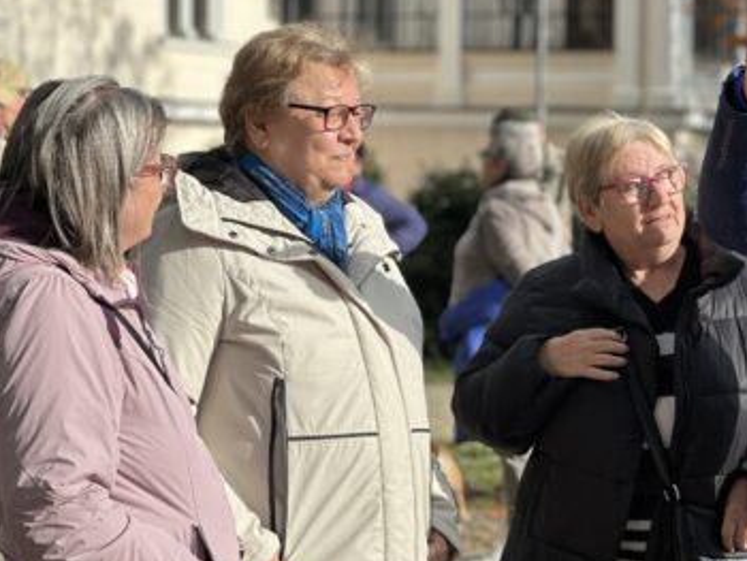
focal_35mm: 132
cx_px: 502
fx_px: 2850
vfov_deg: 11.2
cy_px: 282
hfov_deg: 14.9
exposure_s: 1/657
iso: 32
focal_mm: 9
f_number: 2.8
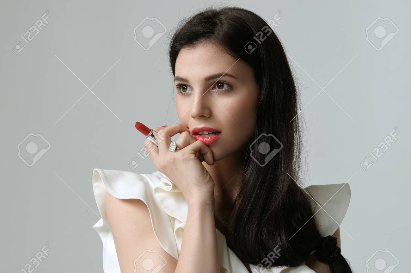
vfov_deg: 18.1
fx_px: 855
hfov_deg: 27.0
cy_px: 136
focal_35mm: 75
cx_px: 206
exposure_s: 1/160
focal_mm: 50
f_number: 8
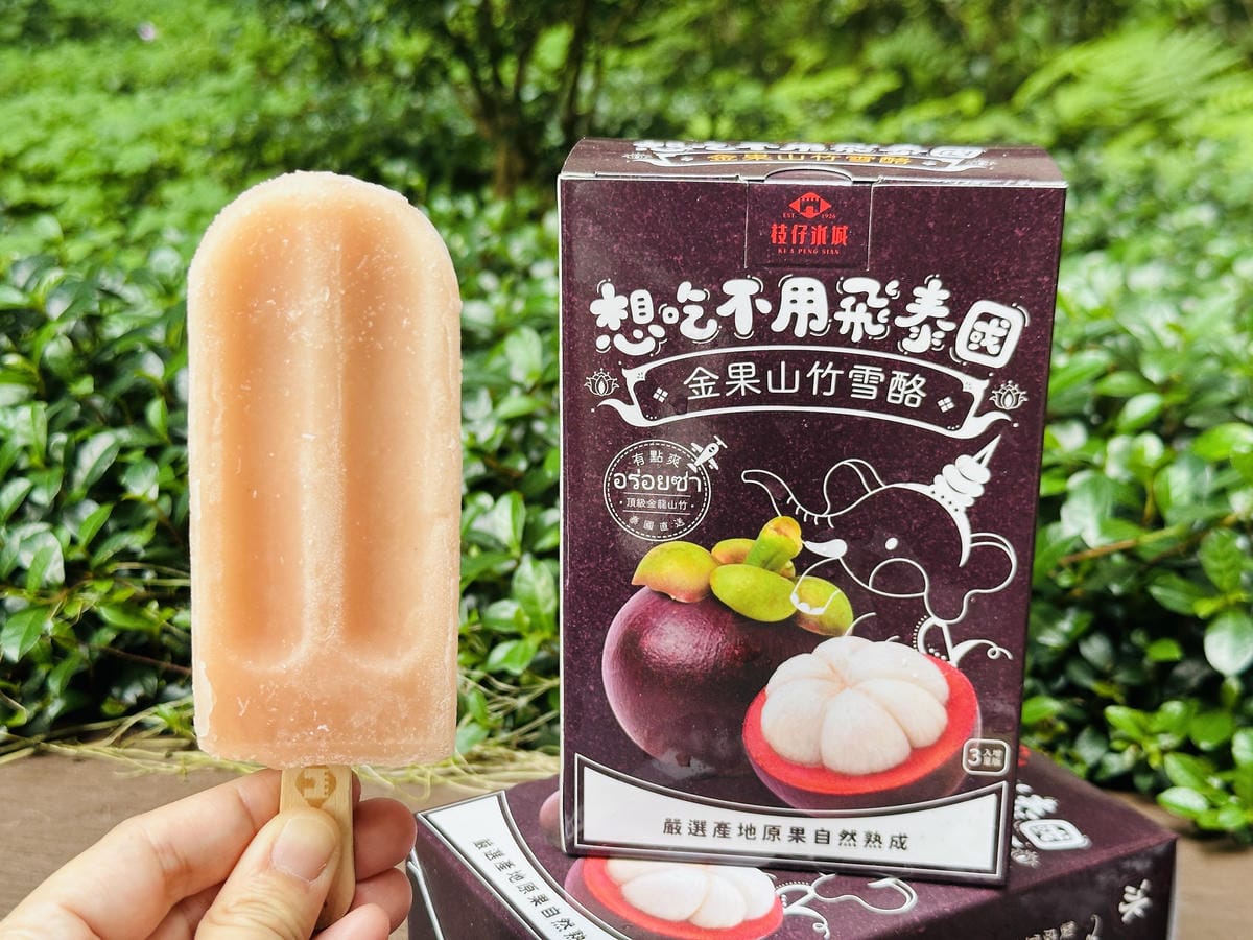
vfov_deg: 30.3
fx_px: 1737
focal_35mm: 48
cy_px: 470
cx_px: 626
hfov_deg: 39.7
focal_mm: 6.86
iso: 80
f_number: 1.78
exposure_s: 1/113
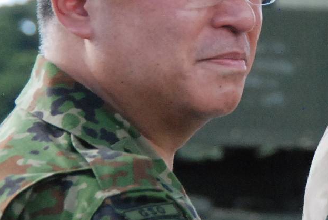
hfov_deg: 4.4
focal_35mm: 466
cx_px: 321
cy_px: 46
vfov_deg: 3.0
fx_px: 4251
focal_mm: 100
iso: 1600
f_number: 8
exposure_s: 1/1000
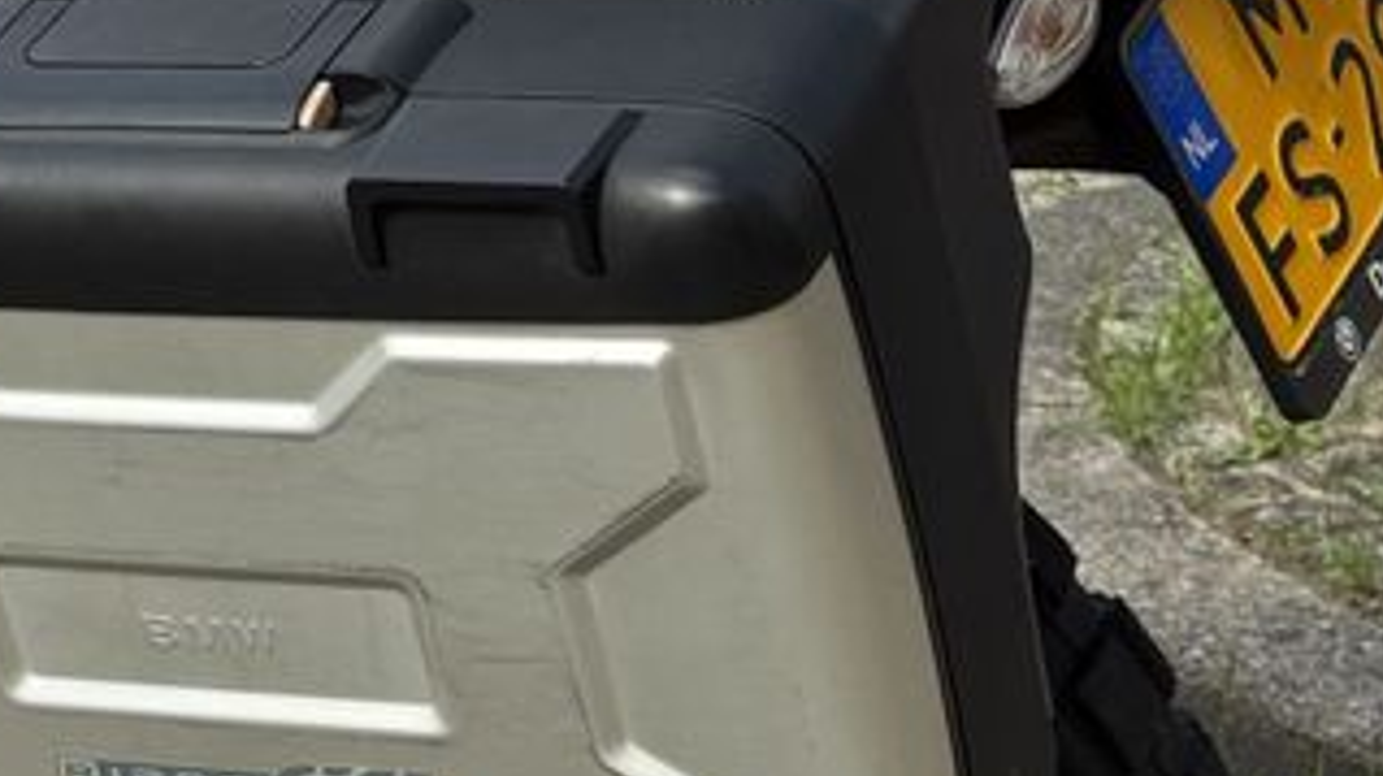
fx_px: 3848
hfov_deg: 20.2
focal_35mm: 105
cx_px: 282
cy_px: 421
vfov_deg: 11.5
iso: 64
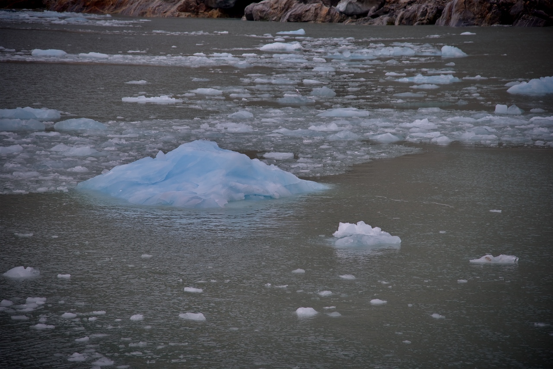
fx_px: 1844
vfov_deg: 11.4
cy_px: 184
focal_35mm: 120
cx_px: 276
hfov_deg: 17.1
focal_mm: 120
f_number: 4
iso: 110
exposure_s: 1/250
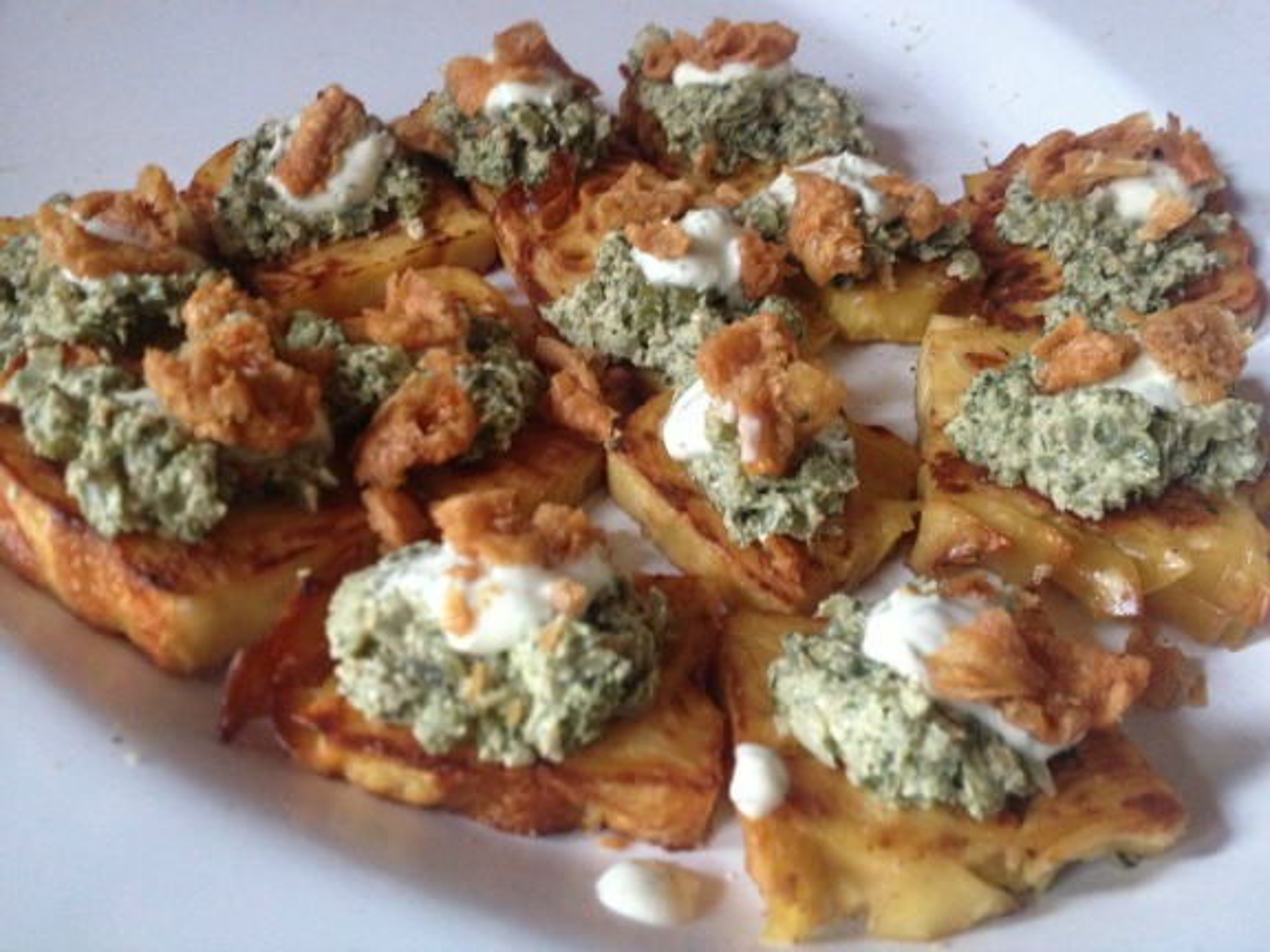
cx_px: 635
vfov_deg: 40.7
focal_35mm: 35
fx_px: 1284
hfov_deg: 52.6
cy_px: 476
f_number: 2.4
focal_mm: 4.28
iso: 320
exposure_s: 1/20
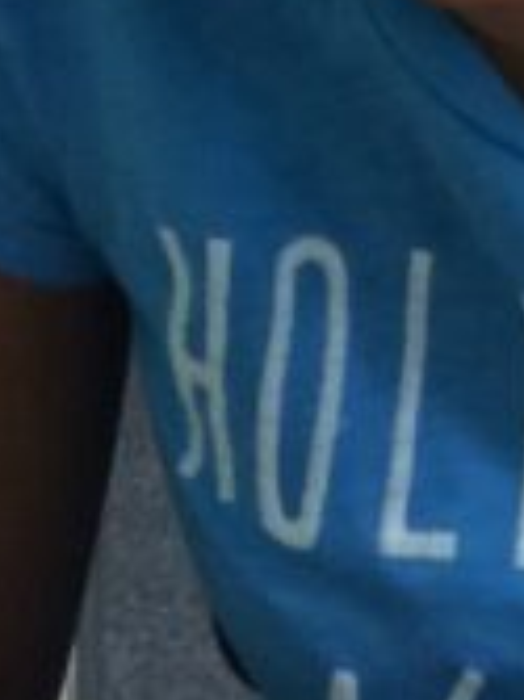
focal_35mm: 209
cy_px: 1182
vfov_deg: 9.1
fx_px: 4224
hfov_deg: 7.1
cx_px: 578
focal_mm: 4.15
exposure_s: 1/30
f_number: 2.2
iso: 125
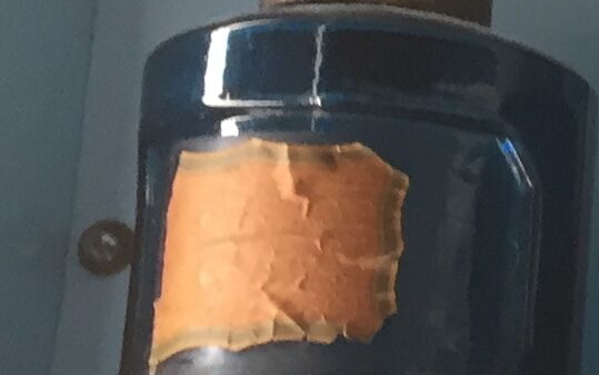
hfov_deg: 9.6
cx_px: 1565
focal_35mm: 186
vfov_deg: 7.1
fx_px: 3037
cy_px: 228
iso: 80
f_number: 2.2
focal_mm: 4.15
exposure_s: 1/33
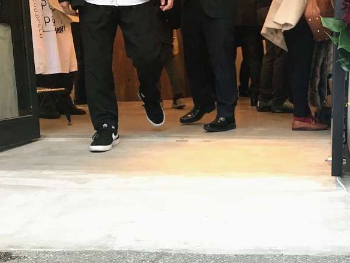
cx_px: 297
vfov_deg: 30.2
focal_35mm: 48
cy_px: 158
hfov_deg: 37.7
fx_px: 486
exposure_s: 1/25
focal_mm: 3.99
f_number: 1.8
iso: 40
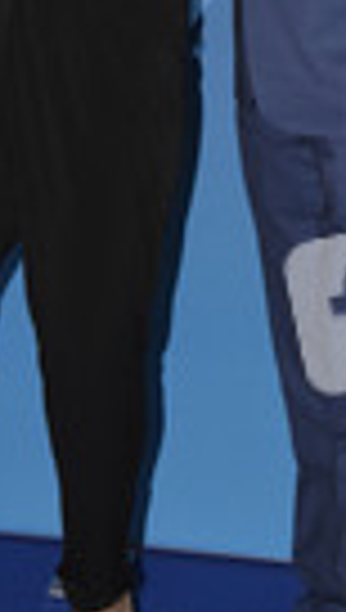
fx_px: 2191
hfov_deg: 9.0
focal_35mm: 135
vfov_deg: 15.7
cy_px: 63
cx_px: 108
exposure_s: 1/80
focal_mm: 44
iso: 2500
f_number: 6.3
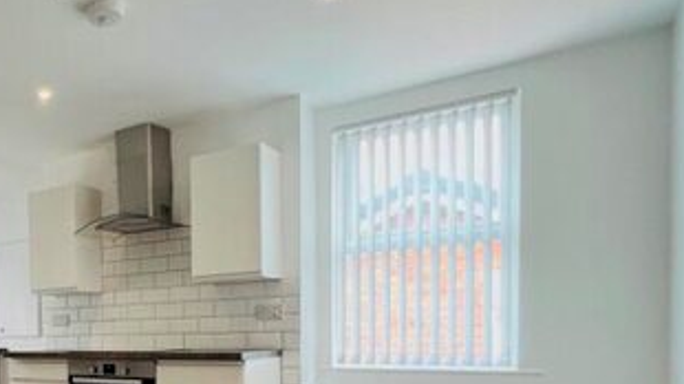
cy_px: 354
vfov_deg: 34.3
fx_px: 580
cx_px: 2
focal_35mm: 32
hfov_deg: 49.8
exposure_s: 1/99
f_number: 1.8
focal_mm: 1.57
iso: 160
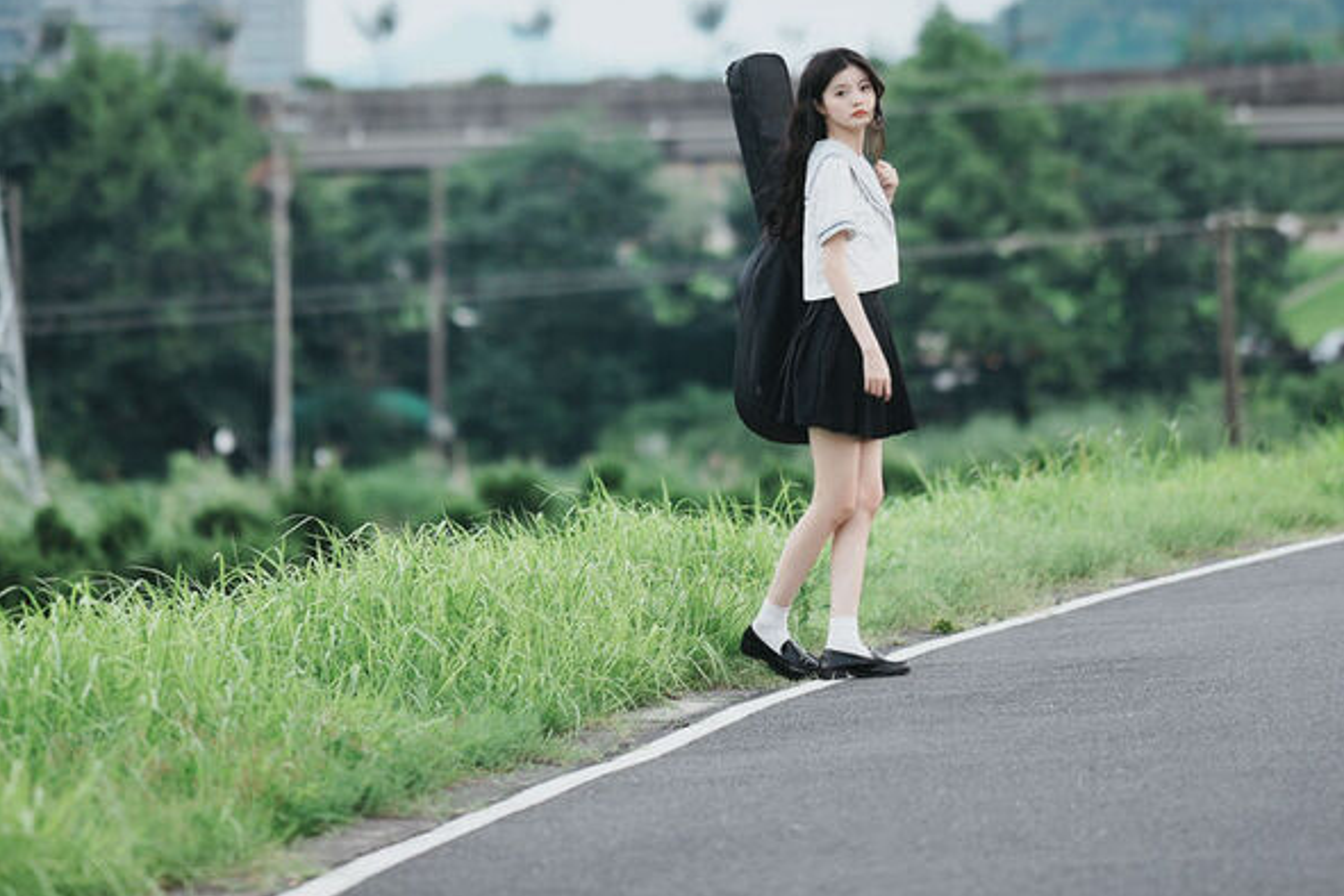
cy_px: 127
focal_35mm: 199
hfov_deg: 10.3
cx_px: 628
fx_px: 7429
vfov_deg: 6.9
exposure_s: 1/2000
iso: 100
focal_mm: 75
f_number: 1.2
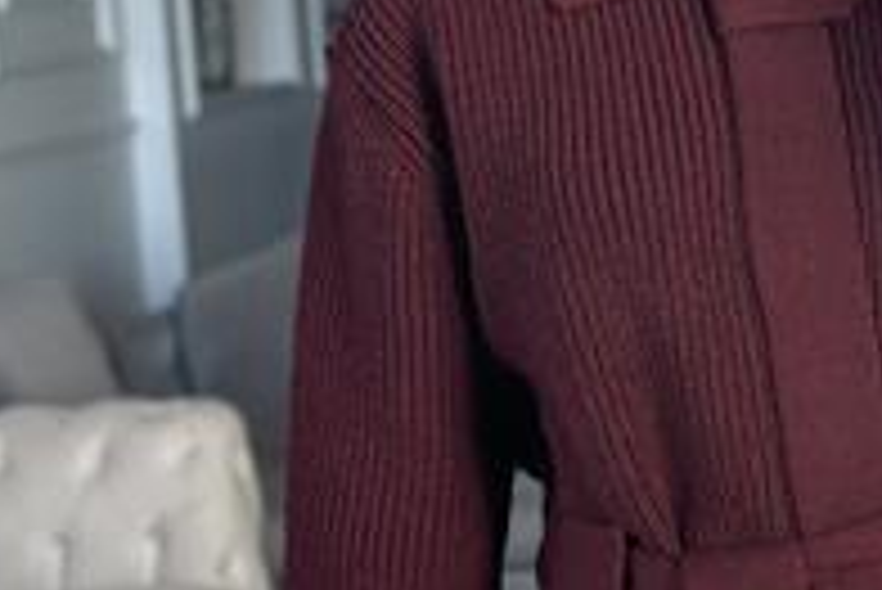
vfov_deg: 10.6
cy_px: 302
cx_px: 806
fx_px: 3163
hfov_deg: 15.7
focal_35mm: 129
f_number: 1.78
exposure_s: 1/208
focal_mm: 6.86
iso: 80
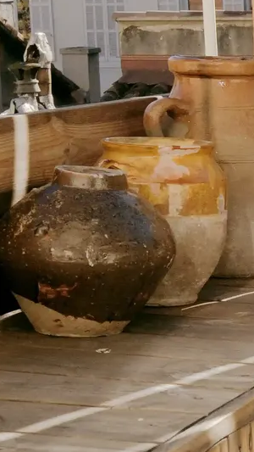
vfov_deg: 13.4
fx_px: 1915
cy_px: 294
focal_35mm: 160
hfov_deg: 6.8
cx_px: 795
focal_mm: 28
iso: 400
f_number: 9
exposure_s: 1/500
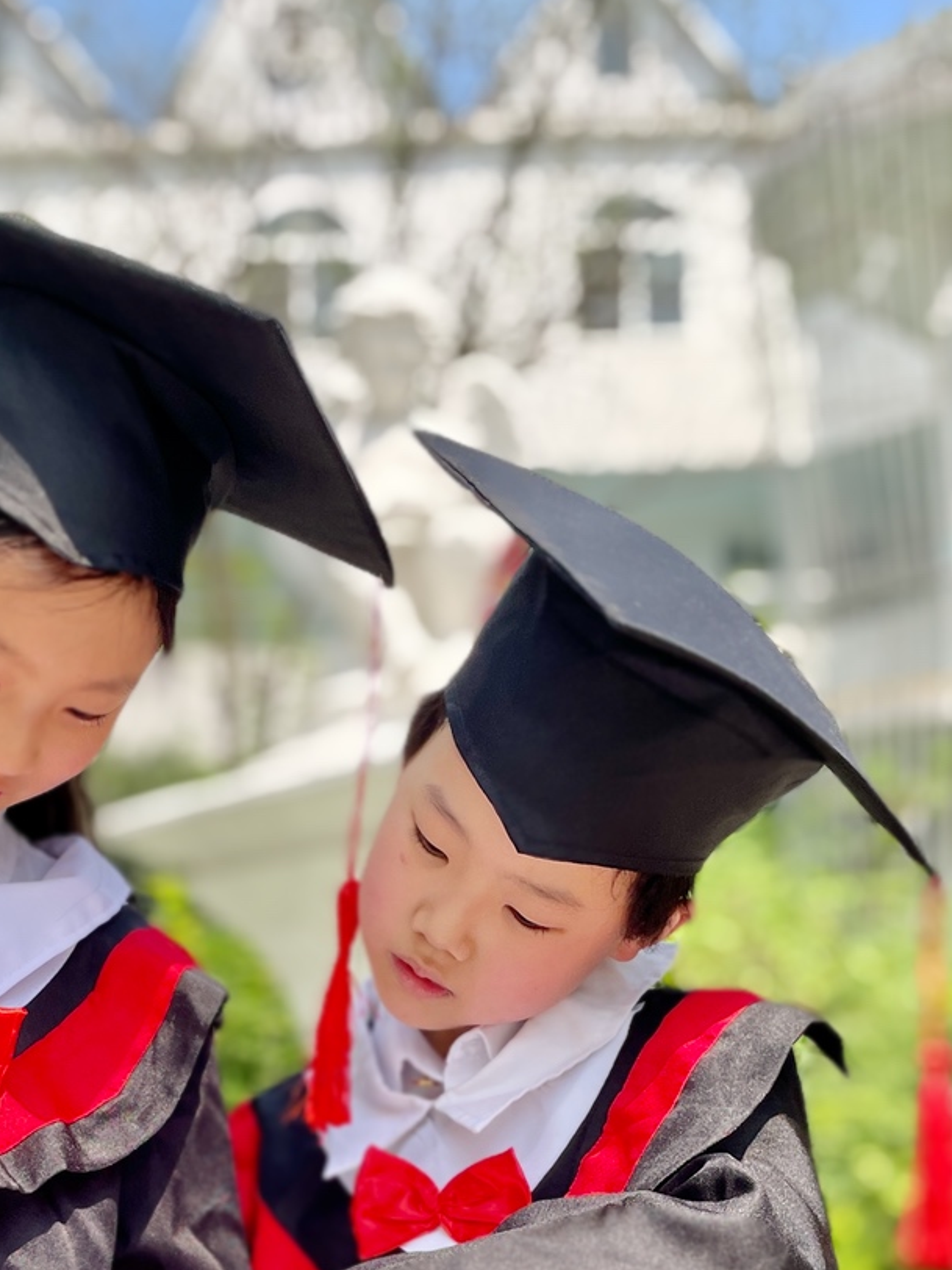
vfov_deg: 45.6
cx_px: 241
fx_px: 1503
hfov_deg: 34.4
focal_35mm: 41
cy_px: 732
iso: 32
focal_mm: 4.2
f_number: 1.6
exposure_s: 1/2092
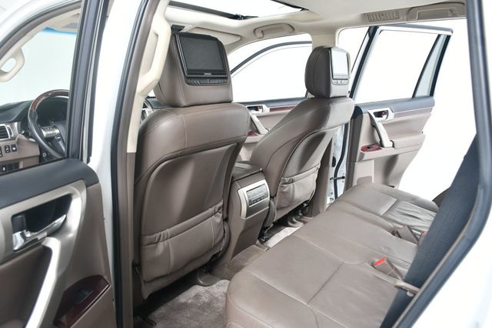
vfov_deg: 47.9
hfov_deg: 67.4
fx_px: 369
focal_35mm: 27
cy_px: 164
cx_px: 246
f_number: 5
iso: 100
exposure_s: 1/160
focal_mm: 18
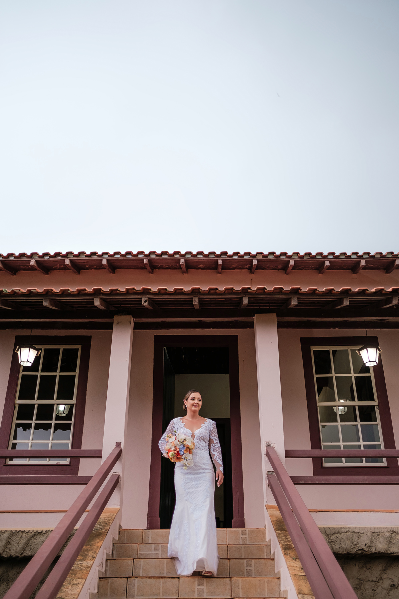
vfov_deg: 54.4
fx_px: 582
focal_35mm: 35
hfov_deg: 37.9
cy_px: 300
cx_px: 200
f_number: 2
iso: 100
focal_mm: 23
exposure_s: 1/100
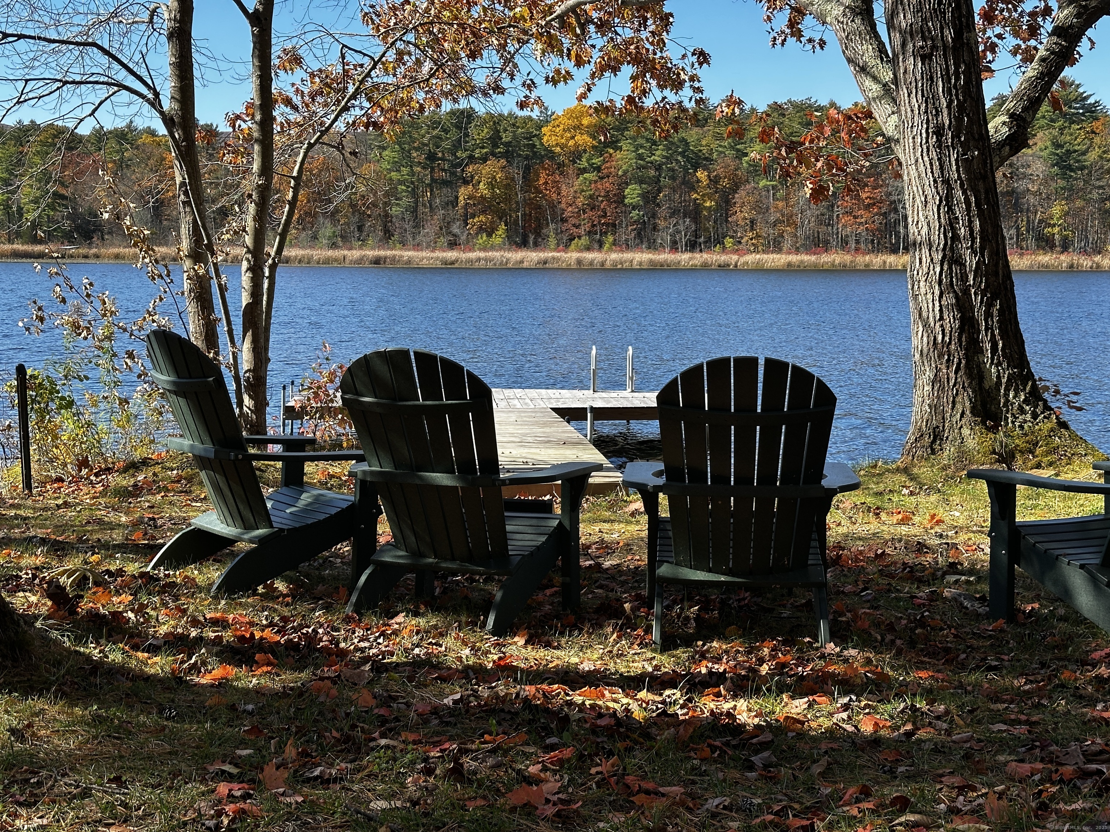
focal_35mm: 48
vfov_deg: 30.3
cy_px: 416
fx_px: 1539
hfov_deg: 39.7
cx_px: 555
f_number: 1.78
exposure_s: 1/1185
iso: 64
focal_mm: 6.86
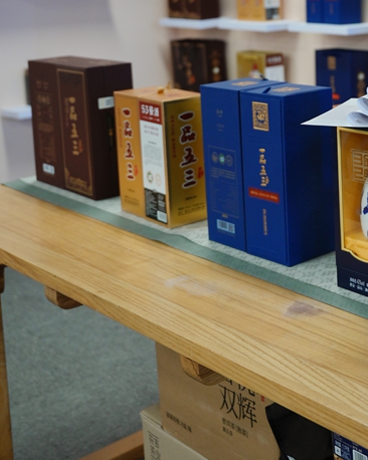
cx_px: 386
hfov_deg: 22.2
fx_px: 892
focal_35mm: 65
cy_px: 41
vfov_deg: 27.8
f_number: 2.8
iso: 200
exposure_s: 1/100
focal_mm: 26.6
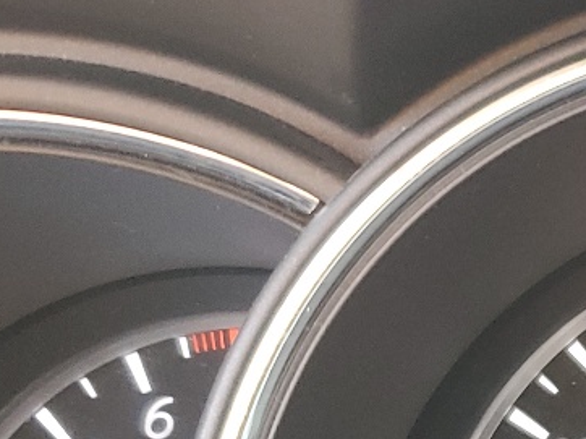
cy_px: 609
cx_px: 821
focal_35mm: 115
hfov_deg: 16.0
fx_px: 1945
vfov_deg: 12.4
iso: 95
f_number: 1.5
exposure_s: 1/60.2
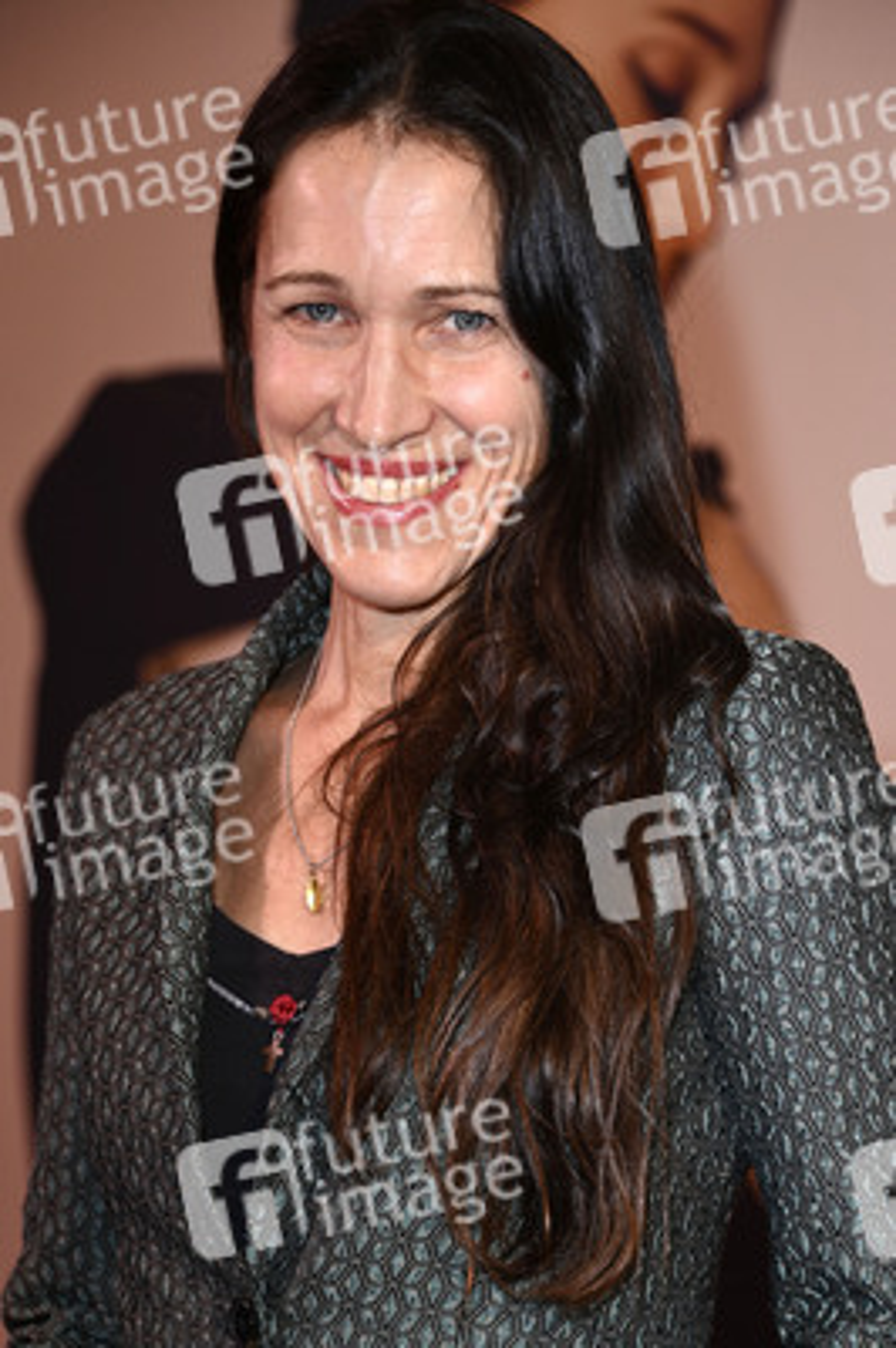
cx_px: 448
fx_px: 3926
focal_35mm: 105
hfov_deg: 13.0
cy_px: 674
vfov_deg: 19.5
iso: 800
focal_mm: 105
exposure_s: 1/200
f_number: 5.6
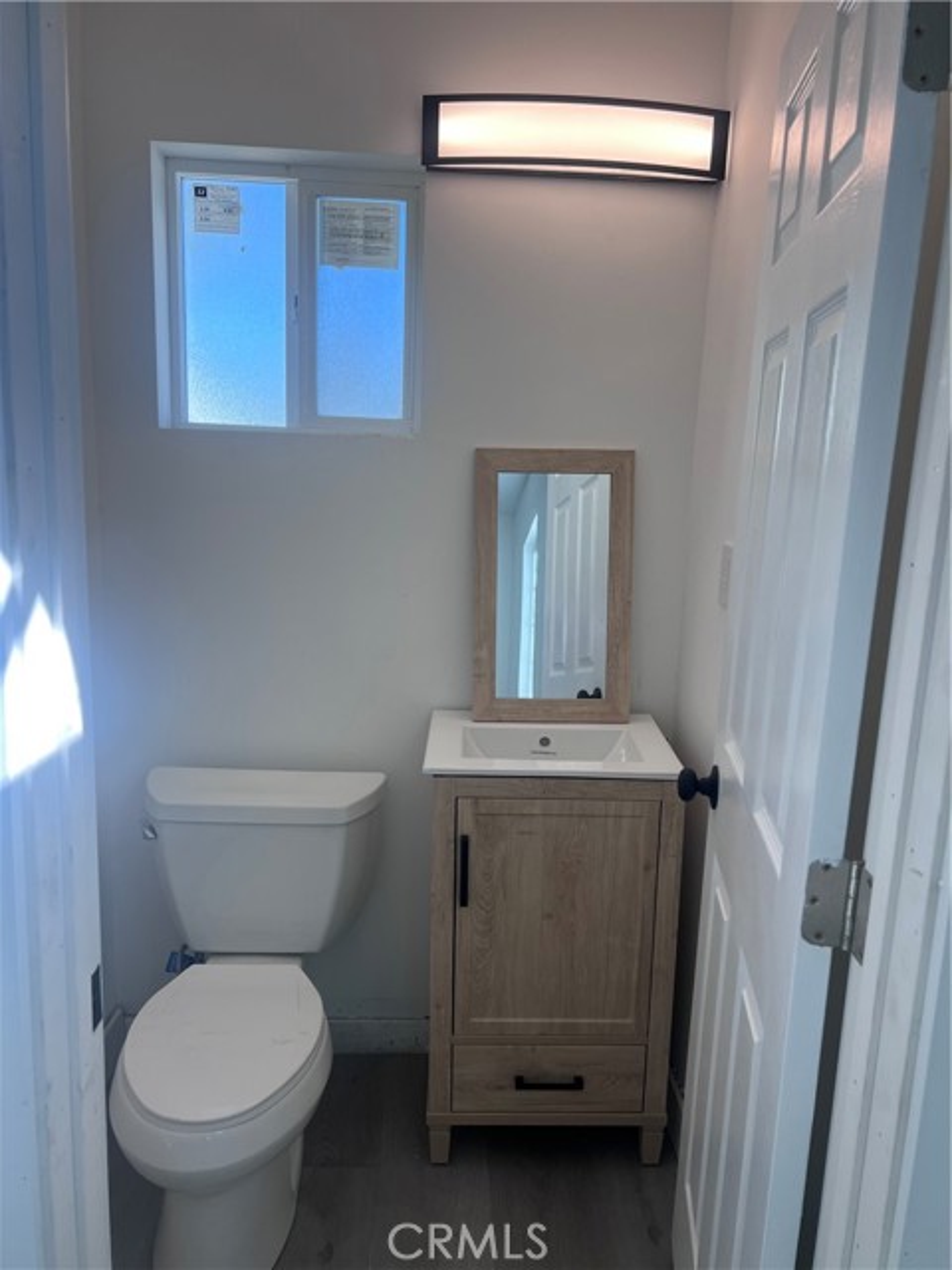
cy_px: 635
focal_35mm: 26
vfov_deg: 67.3
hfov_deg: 53.1
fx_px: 953
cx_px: 476
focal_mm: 5.7
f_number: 1.5
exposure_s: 1/407
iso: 50
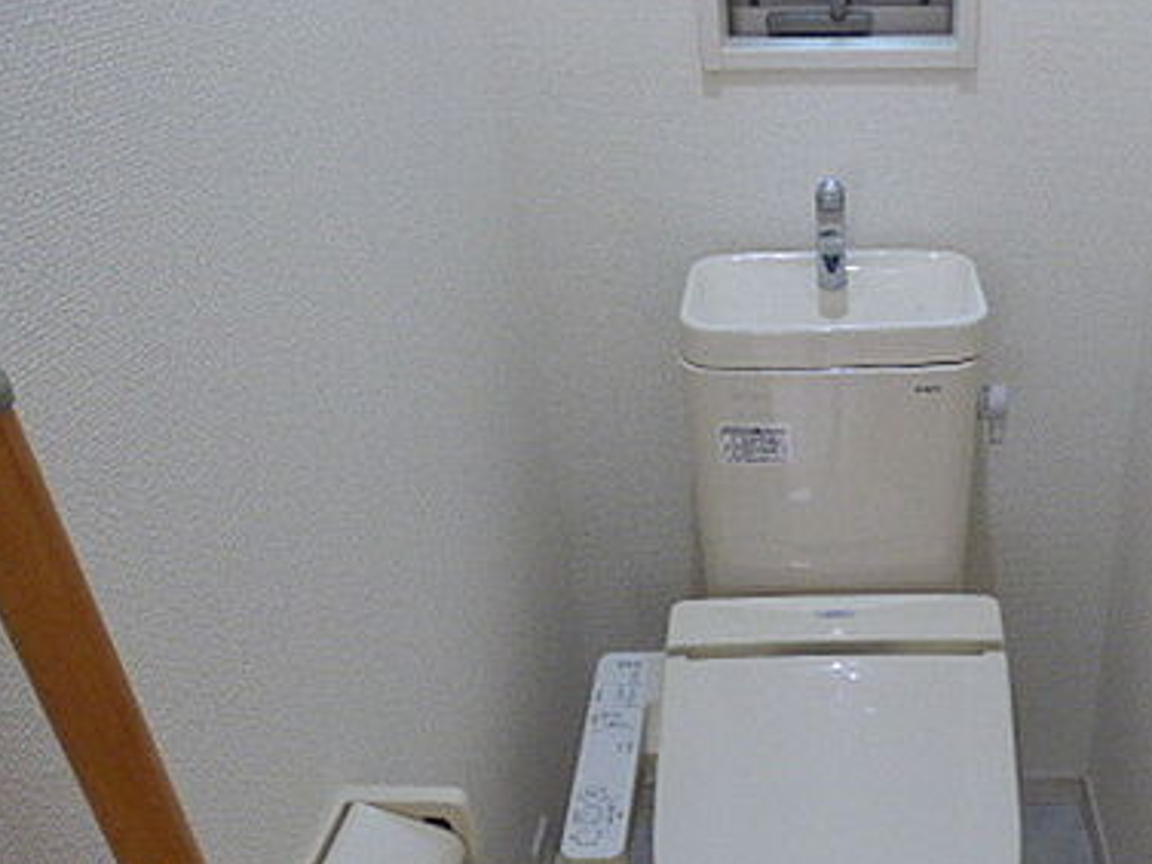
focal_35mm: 34
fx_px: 1131
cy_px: 610
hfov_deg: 51.8
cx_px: 855
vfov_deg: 41.0
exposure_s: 1/60
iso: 320
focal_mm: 3.58
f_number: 2.8
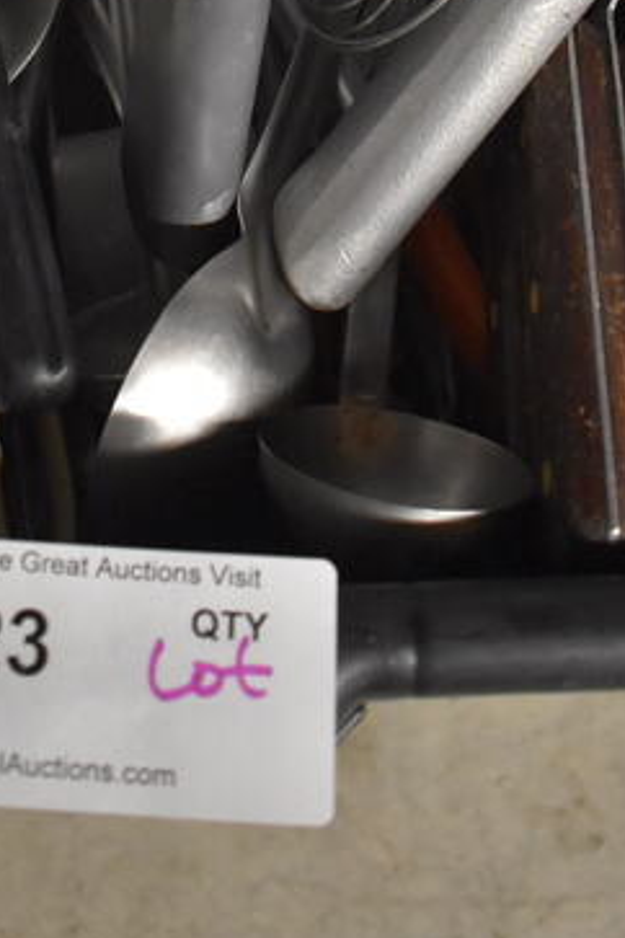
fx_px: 1771
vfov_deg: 26.4
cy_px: -182
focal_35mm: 68
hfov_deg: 19.8
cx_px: 111
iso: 3200
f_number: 3.5
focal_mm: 18
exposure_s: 1/125
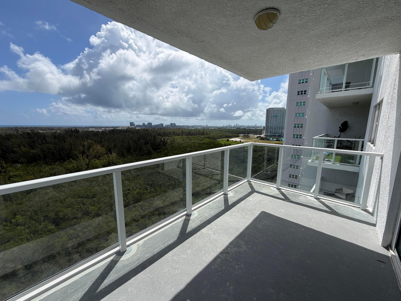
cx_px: 200
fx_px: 162
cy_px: 150
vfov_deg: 85.7
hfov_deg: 102.1
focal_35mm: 14
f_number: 2.2
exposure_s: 1/1613
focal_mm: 2.22
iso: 20
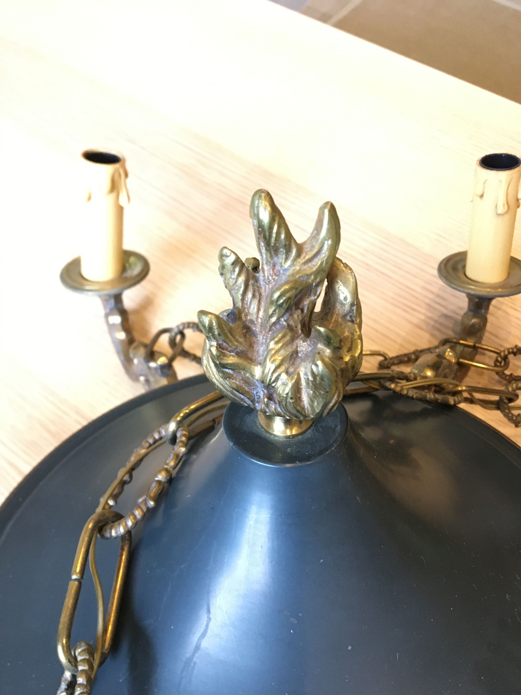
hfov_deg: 48.2
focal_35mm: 29
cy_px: 348
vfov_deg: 61.7
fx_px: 582
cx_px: 260
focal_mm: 4.15
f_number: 2.2
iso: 250
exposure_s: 1/17
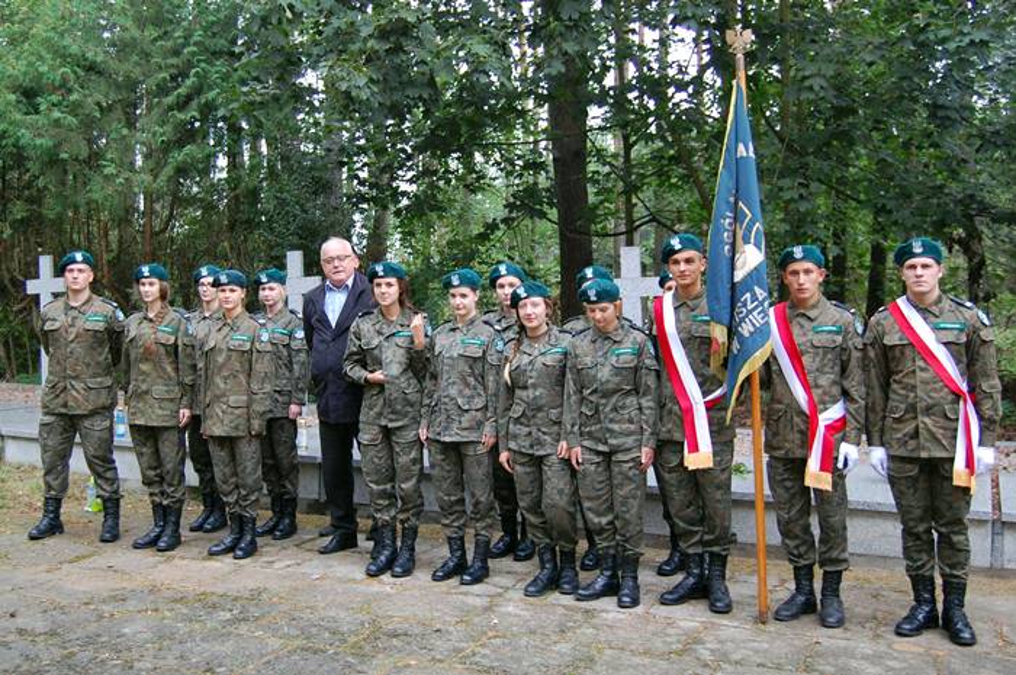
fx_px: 973
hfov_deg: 55.2
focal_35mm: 34
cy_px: 338
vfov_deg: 38.3
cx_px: 508
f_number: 4
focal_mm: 23
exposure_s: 1/60
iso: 400
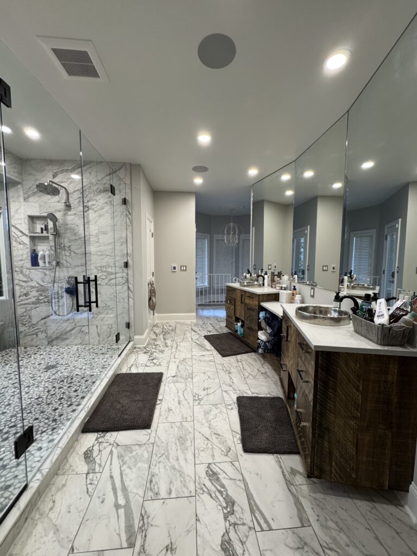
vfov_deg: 102.1
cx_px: 208
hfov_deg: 85.7
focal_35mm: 14
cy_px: 278
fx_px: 225
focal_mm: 2.22
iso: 250
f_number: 2.2
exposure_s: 1/120
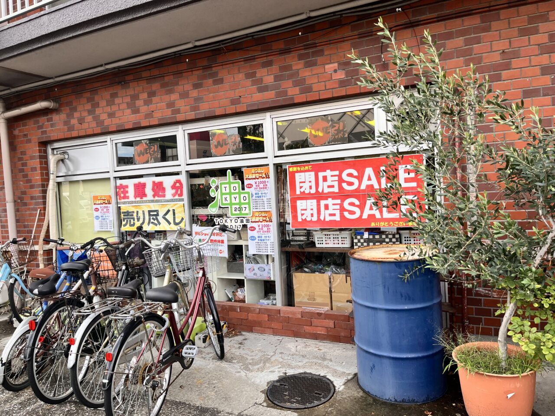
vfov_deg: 53.1
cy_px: 208
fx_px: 417
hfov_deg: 67.3
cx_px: 278
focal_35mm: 26
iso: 50
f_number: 1.6
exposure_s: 1/424
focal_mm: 5.1
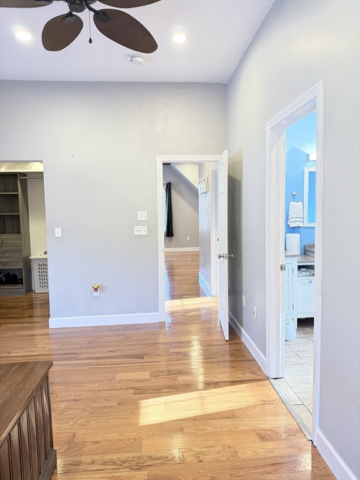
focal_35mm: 24
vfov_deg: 71.6
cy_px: 240
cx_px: 180
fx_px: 333
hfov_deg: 56.8
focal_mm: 6.76
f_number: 1.78
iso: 500
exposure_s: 1/60
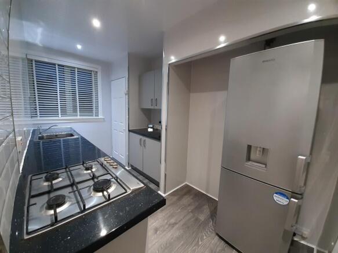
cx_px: 169
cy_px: 126
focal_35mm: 13
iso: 320
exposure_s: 1/25
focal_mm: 1.42
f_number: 2.2
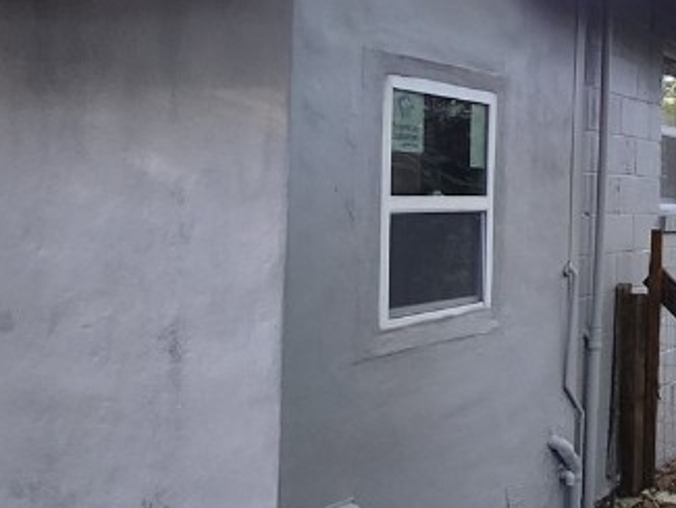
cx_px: 724
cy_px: 192
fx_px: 801
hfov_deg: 38.7
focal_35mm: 41
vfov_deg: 35.0
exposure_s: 1/60
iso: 80
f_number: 2.2
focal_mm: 1.7
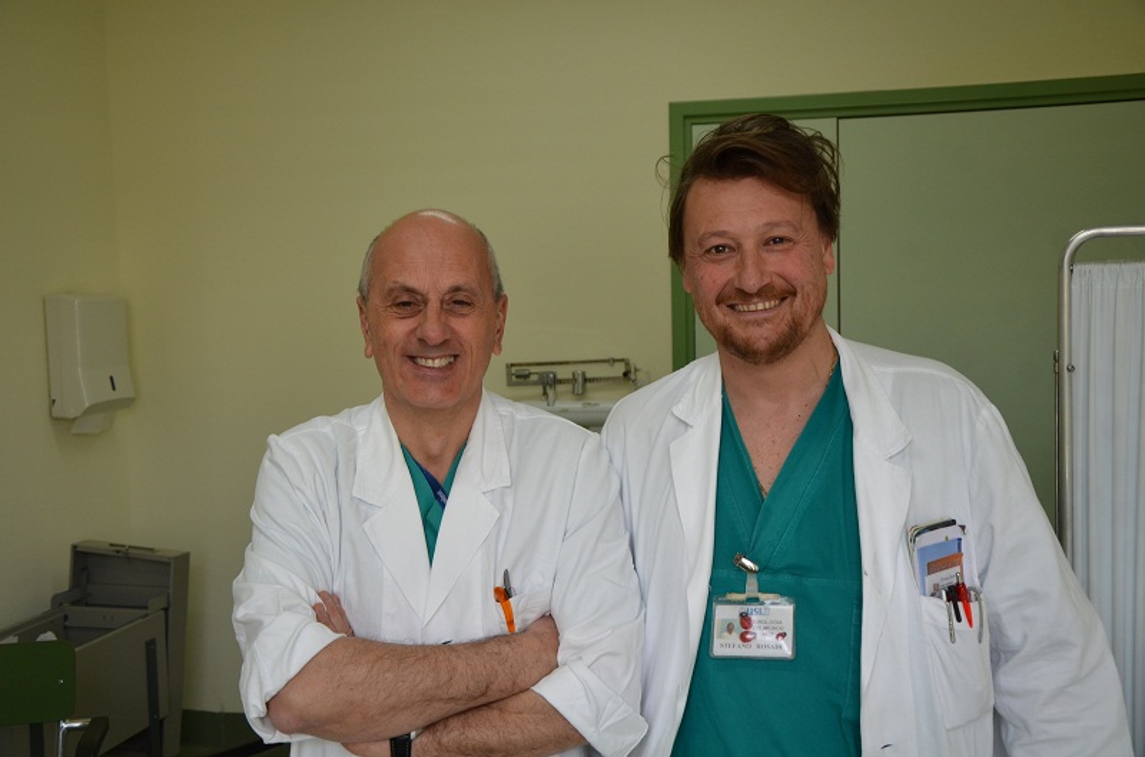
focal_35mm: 42
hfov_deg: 46.5
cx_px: 572
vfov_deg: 31.7
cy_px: 378
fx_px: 1332
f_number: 5
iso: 400
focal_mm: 28
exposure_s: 1/100
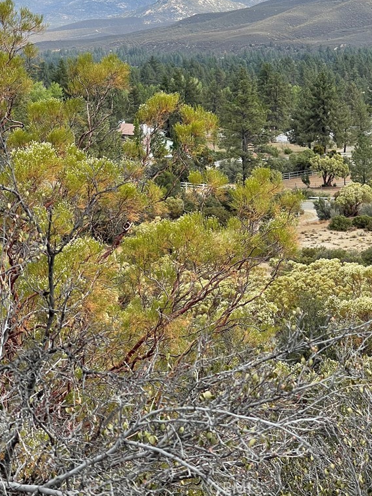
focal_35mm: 87
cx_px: 252
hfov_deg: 16.9
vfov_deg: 22.4
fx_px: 1246
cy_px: 160
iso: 20
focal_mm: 7.5
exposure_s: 1/827
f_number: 2.2
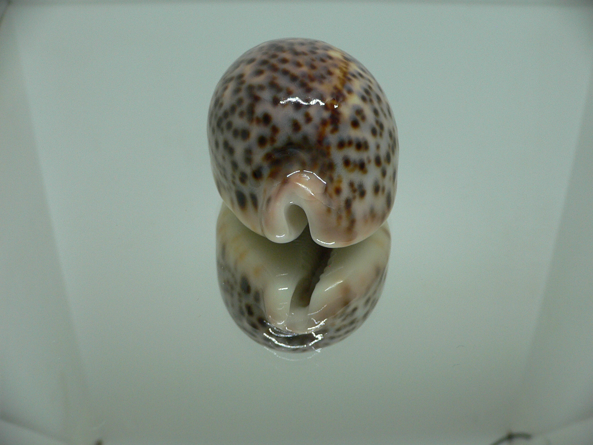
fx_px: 600
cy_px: 222
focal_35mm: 35
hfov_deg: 52.6
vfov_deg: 40.7
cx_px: 296
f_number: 2.8
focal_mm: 4.6
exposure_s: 1/60
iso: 150
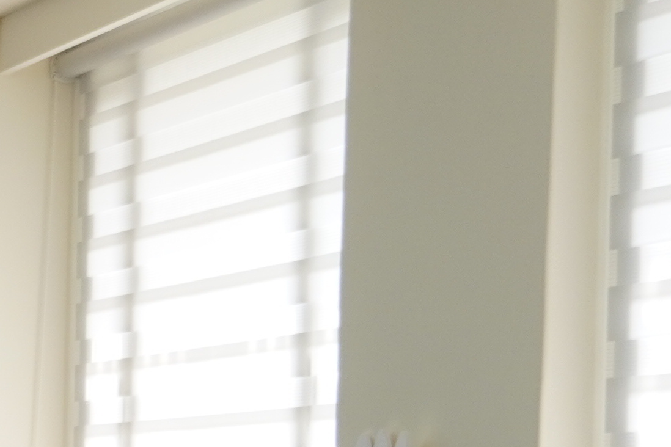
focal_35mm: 238
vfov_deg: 5.7
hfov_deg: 7.8
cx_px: -1095
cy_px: 711
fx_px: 4431
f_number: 4.5
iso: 320
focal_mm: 29
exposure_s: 1/160
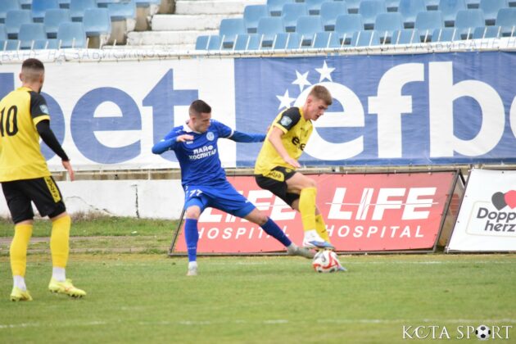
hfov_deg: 4.6
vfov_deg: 3.1
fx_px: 6449
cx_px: 258
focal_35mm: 450
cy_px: 172
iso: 1600
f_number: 5.6
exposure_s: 1/800
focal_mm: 300
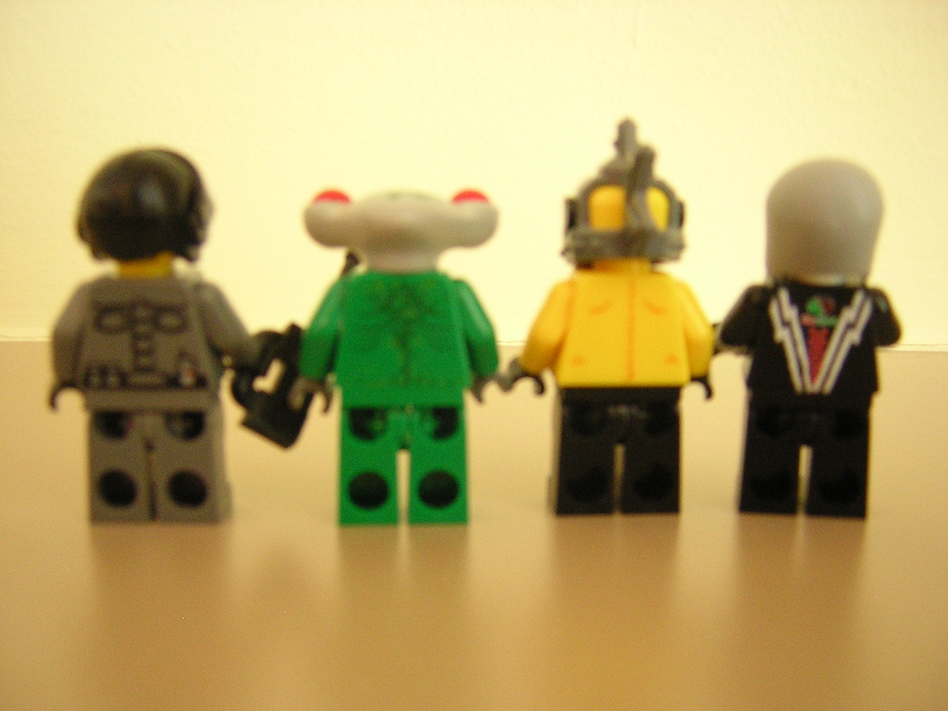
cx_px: 474
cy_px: 356
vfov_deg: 39.7
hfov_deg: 51.4
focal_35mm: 36
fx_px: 986
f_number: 2.6
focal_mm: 4.7
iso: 382
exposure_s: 1/3.7
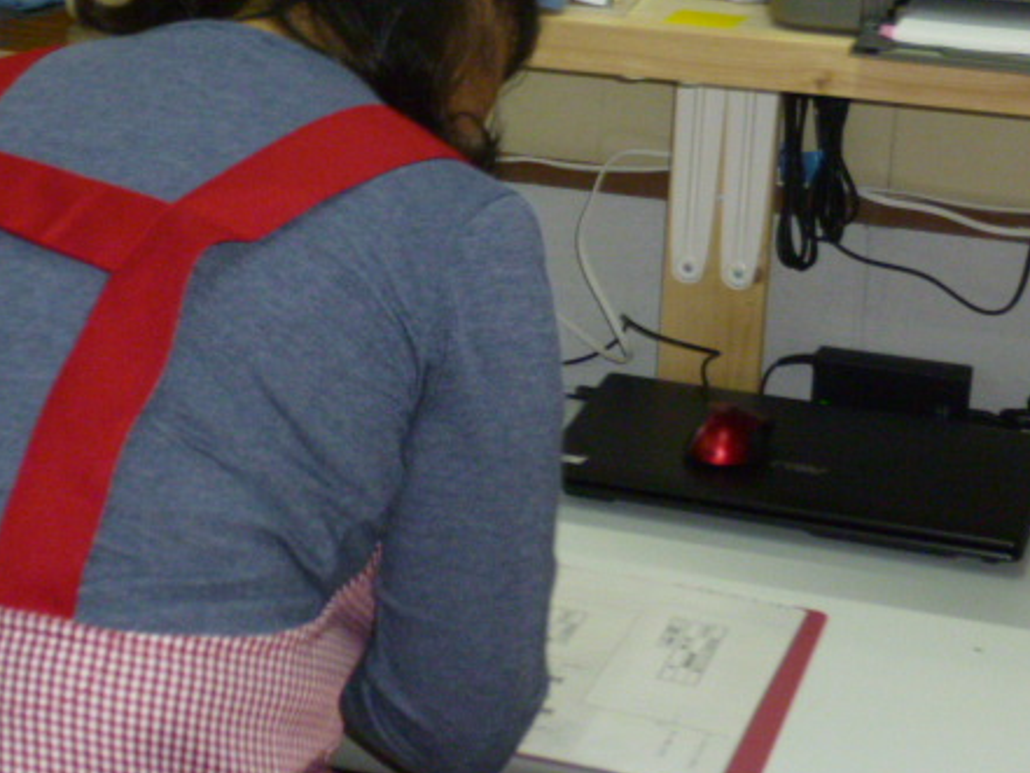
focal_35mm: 87
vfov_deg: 17.0
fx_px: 2589
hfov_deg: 22.4
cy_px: 301
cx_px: 383
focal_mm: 10.7
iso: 400
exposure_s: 1/60
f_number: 4.3
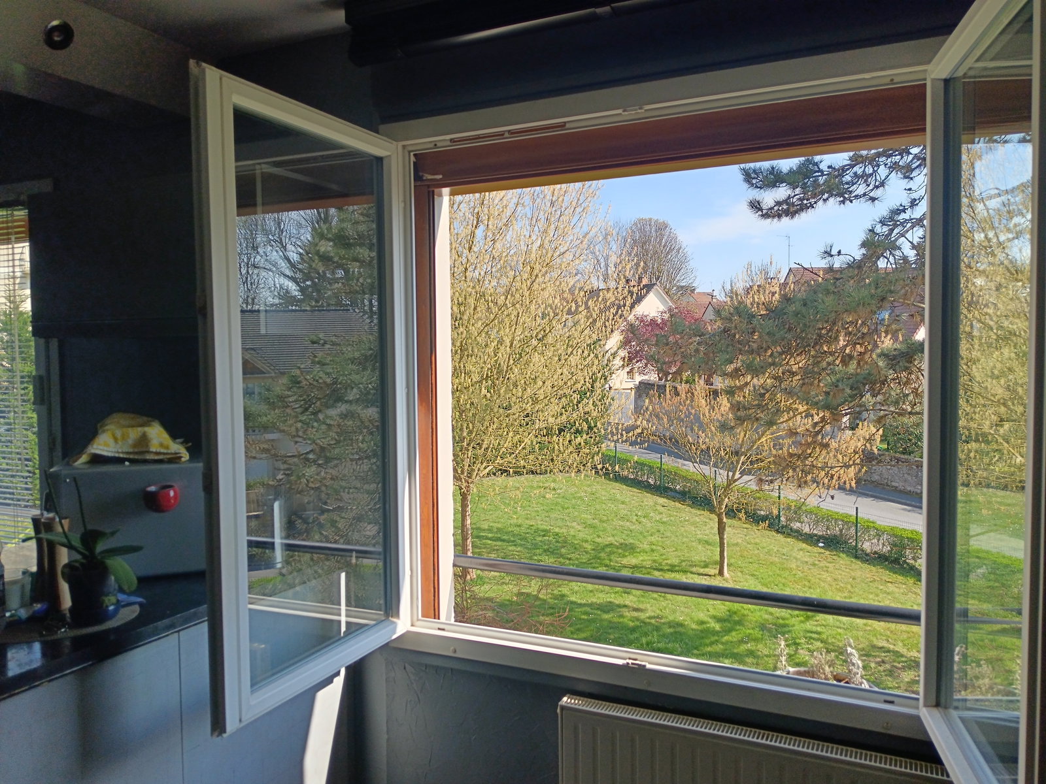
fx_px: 816
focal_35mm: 27
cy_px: 392
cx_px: 523
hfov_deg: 65.3
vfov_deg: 51.4
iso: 100
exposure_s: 1/276
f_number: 1.9
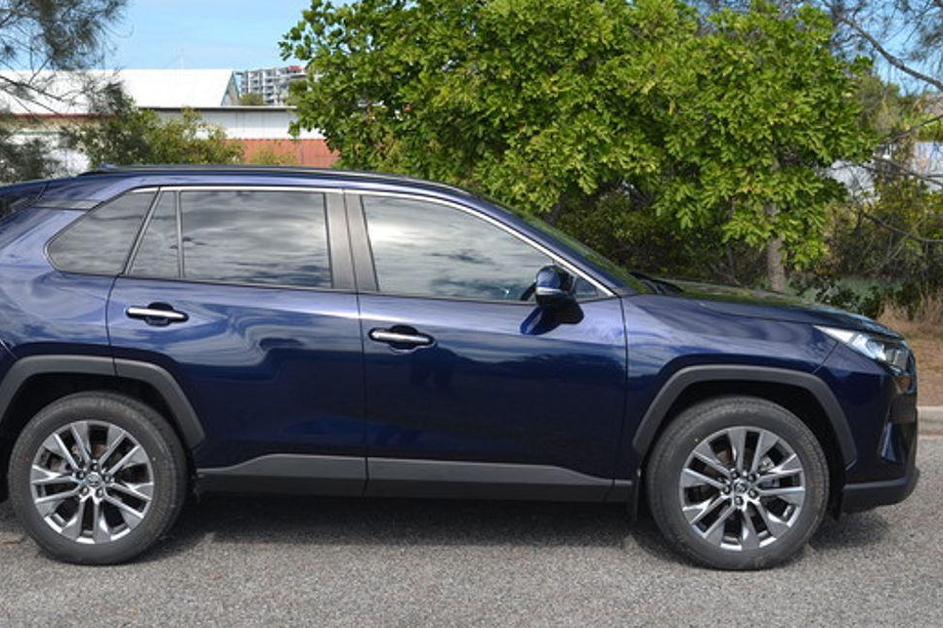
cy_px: 318
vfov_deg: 28.9
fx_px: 1221
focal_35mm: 47
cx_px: 389
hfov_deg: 42.1
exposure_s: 1/250
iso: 110
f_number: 8
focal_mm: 25
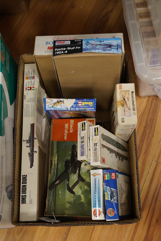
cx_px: 80
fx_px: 302
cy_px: 120
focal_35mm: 45
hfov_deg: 29.9
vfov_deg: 43.6
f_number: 9
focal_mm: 30
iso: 2000
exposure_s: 1/100
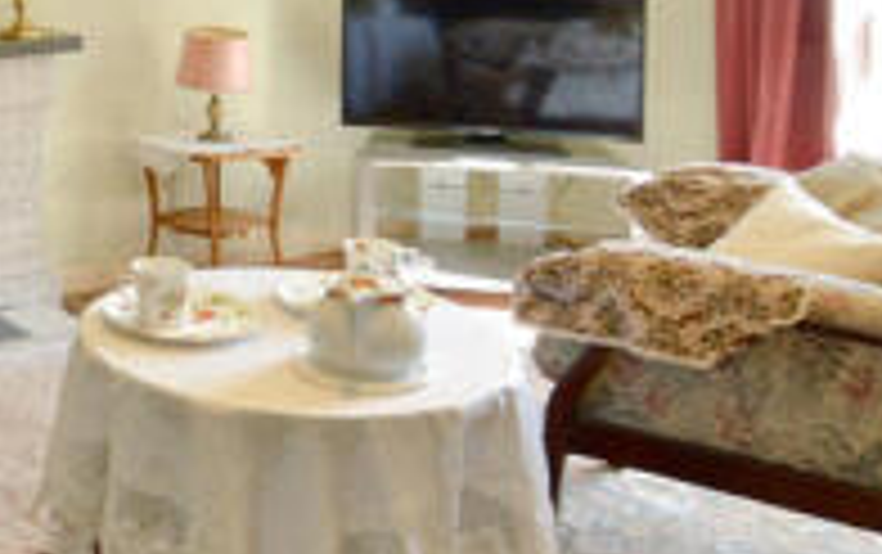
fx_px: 1227
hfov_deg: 34.4
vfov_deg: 25.3
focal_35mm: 51
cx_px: -76
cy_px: 356
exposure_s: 1/15
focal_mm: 10
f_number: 8
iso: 200
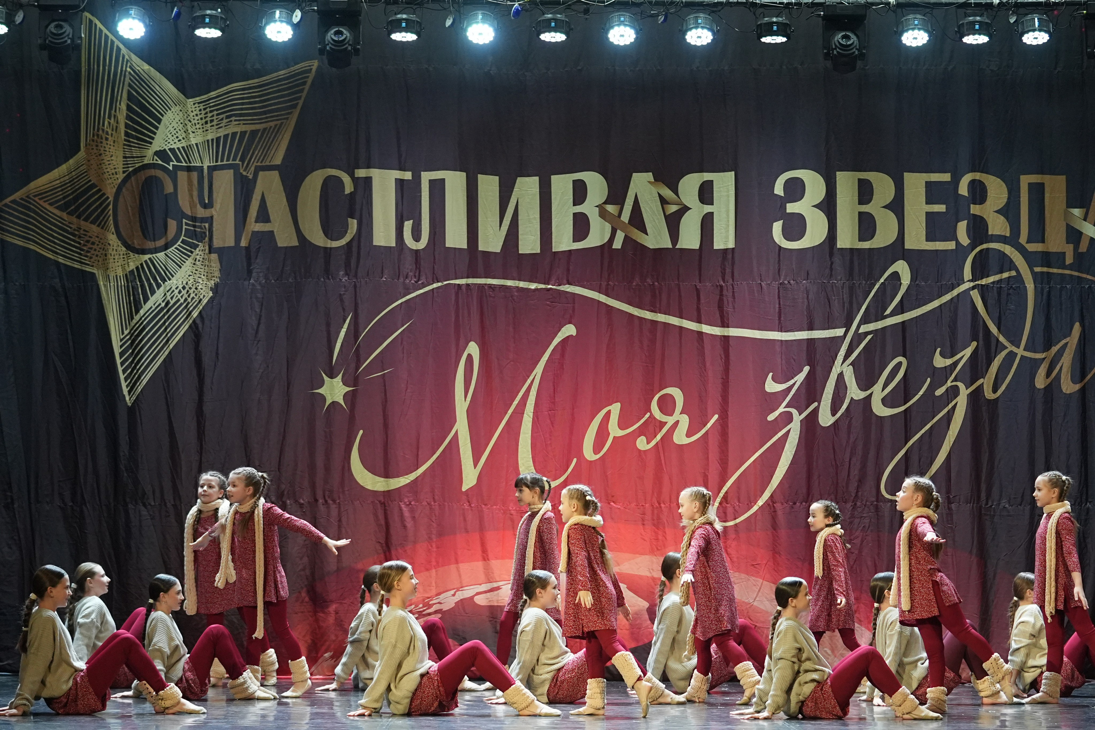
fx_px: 3194
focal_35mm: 105
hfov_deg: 19.5
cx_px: 548
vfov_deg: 13.0
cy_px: 365
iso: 2500
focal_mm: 70
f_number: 2.8
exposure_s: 1/400
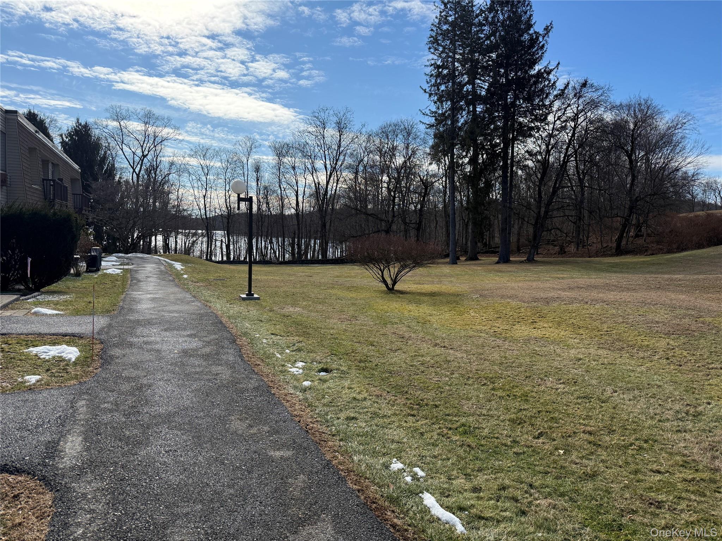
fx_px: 501
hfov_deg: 71.6
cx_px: 361
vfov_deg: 56.8
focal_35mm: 24
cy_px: 270
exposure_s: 1/5714
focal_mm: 6.76
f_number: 1.78
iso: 100
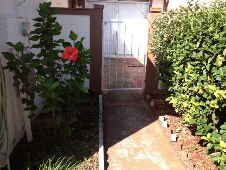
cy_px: 85
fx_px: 229
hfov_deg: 52.6
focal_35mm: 35
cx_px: 113
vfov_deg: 40.7
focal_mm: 4.28
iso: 64
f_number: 2.4
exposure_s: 1/606
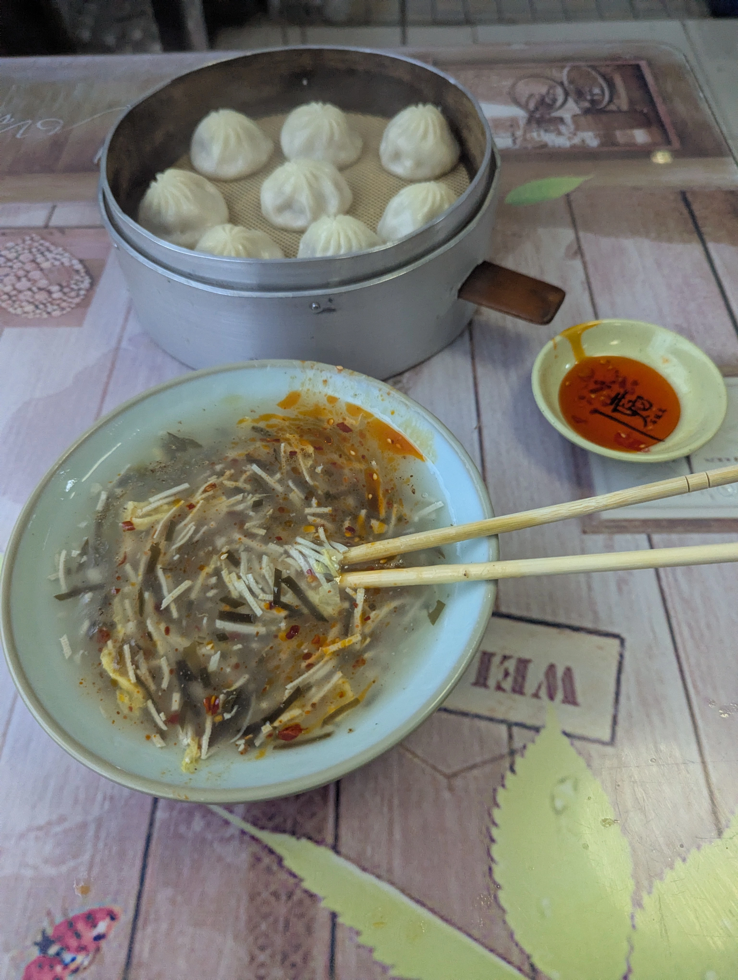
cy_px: 490
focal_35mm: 24
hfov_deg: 56.9
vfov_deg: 71.5
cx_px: 369
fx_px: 681
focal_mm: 6.81
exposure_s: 1/437
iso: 684
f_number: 1.85
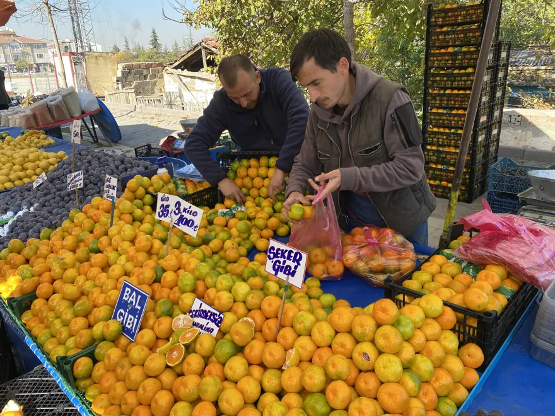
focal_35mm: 26
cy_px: 208
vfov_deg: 53.1
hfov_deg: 67.3
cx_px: 278
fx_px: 417
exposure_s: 1/405
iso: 32
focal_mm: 4.25
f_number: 1.8
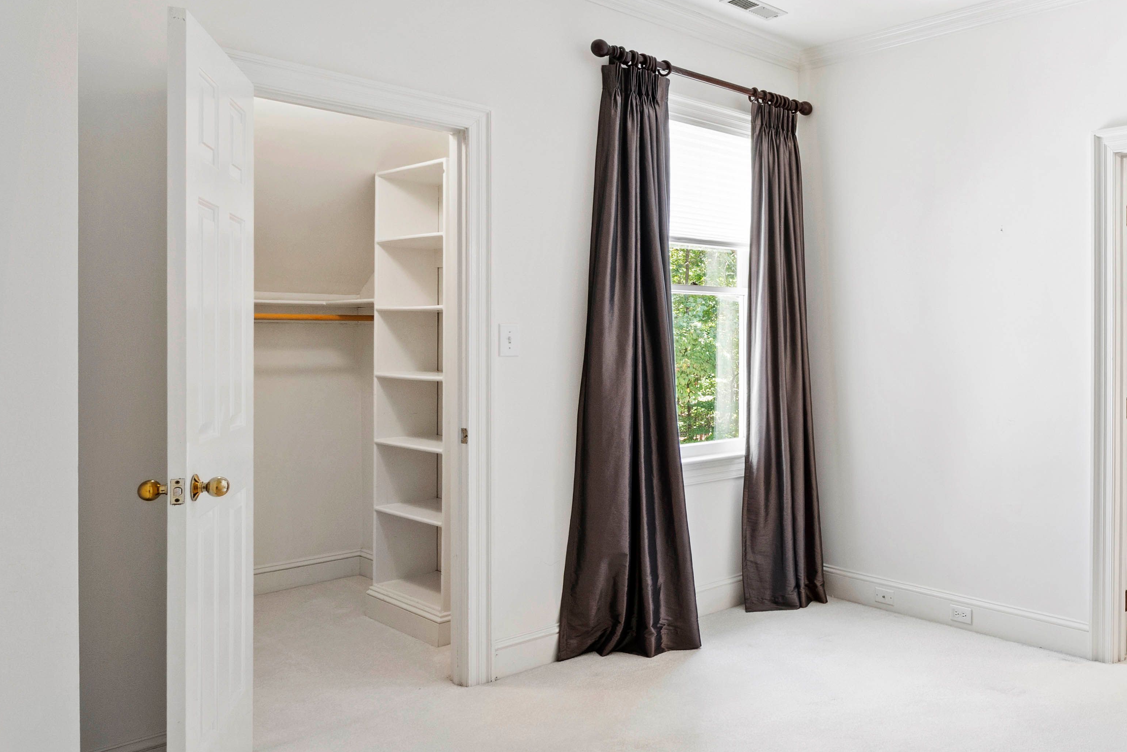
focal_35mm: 27
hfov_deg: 61.3
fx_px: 845
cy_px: 339
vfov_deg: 47.9
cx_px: 916
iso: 100
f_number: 8
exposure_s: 1
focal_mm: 10
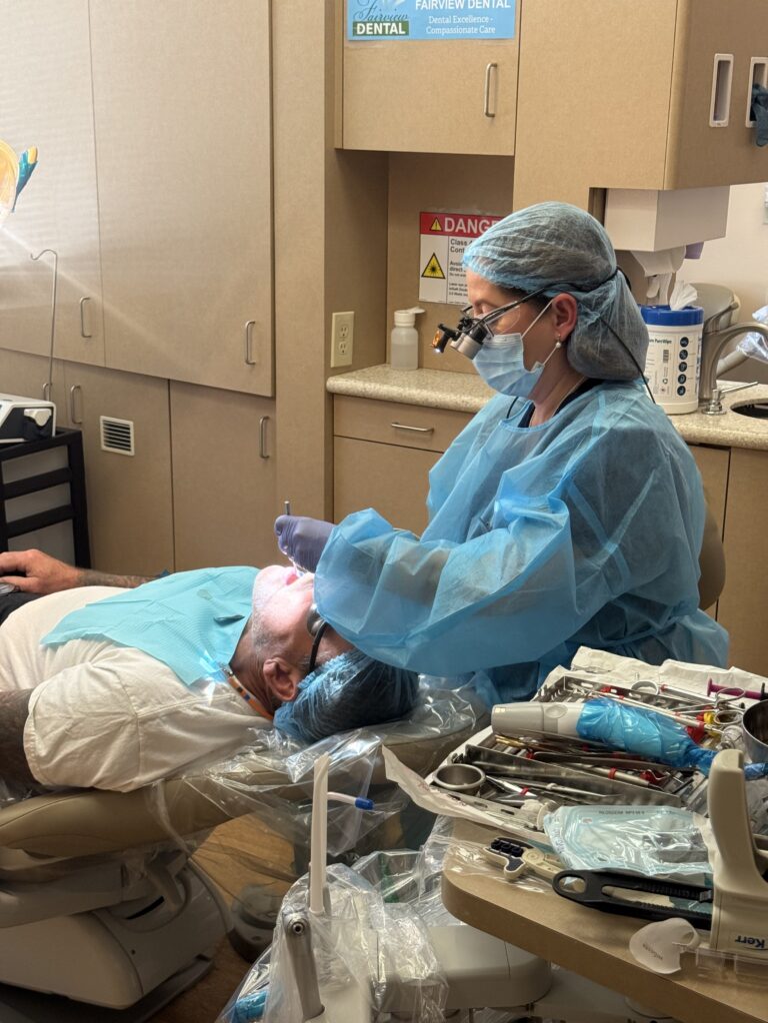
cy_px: 512
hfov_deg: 30.3
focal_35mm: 48
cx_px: 384
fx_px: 1420
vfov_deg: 39.7
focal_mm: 6.76
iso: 200
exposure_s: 1/120
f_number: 1.78
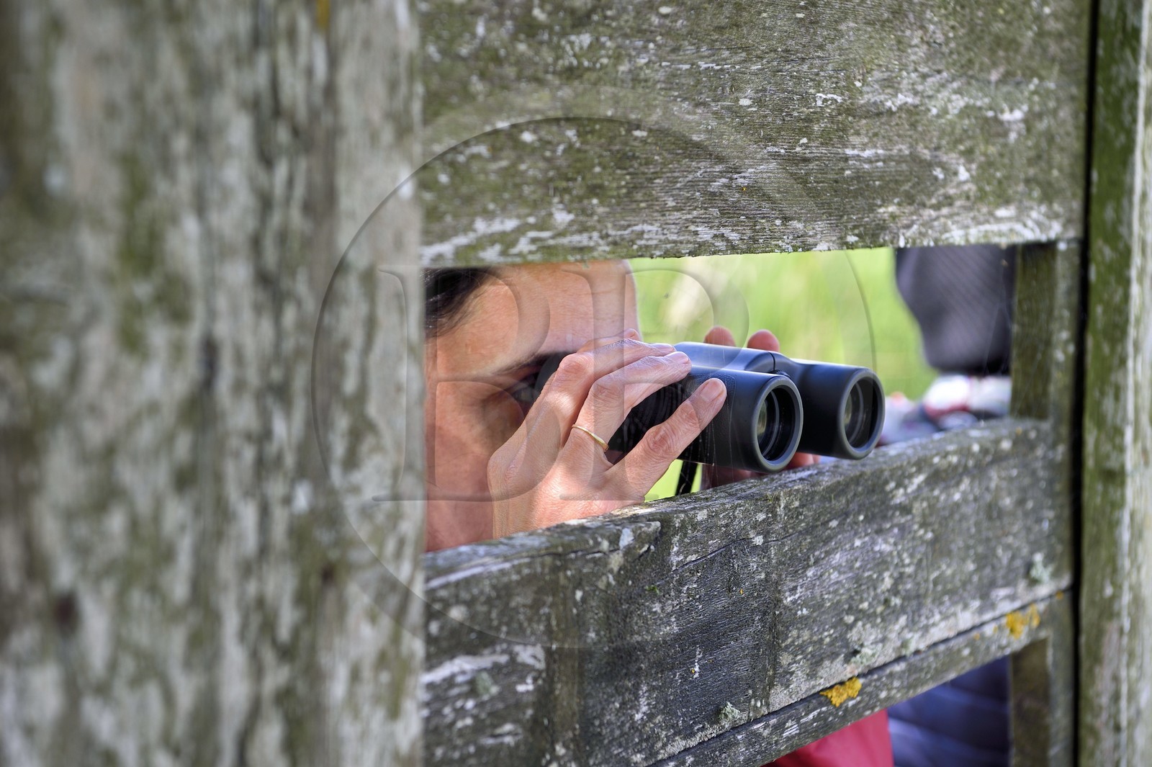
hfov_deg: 28.9
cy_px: 384
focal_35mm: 70
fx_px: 2239
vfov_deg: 19.4
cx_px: 576
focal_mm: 70
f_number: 5.6
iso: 200
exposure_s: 1/250
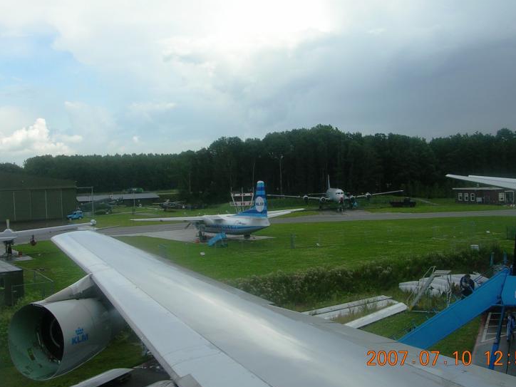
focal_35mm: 42
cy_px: 189
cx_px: 284
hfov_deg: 44.7
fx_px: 626
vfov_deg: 34.3
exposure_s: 1/222
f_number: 5.6
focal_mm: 5.8
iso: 50
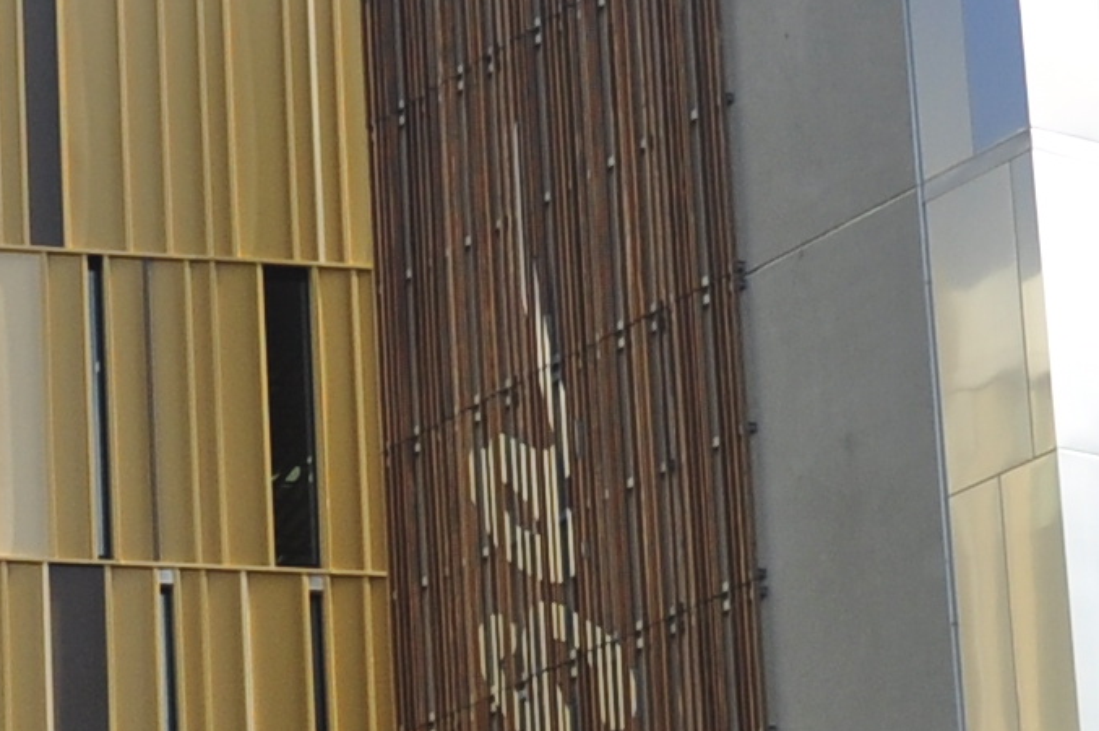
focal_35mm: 171
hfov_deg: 12.0
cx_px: 490
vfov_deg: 7.9
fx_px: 5215
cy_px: 971
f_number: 4.5
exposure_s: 1/640
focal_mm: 18
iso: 200
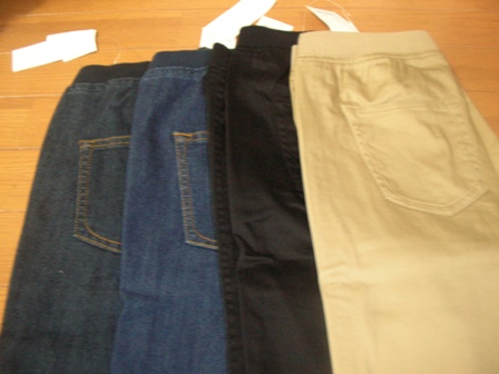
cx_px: 250
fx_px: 505
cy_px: 187
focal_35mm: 35
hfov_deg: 52.6
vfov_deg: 40.7
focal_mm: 5.8
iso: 200
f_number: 2.8
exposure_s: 1/2.4
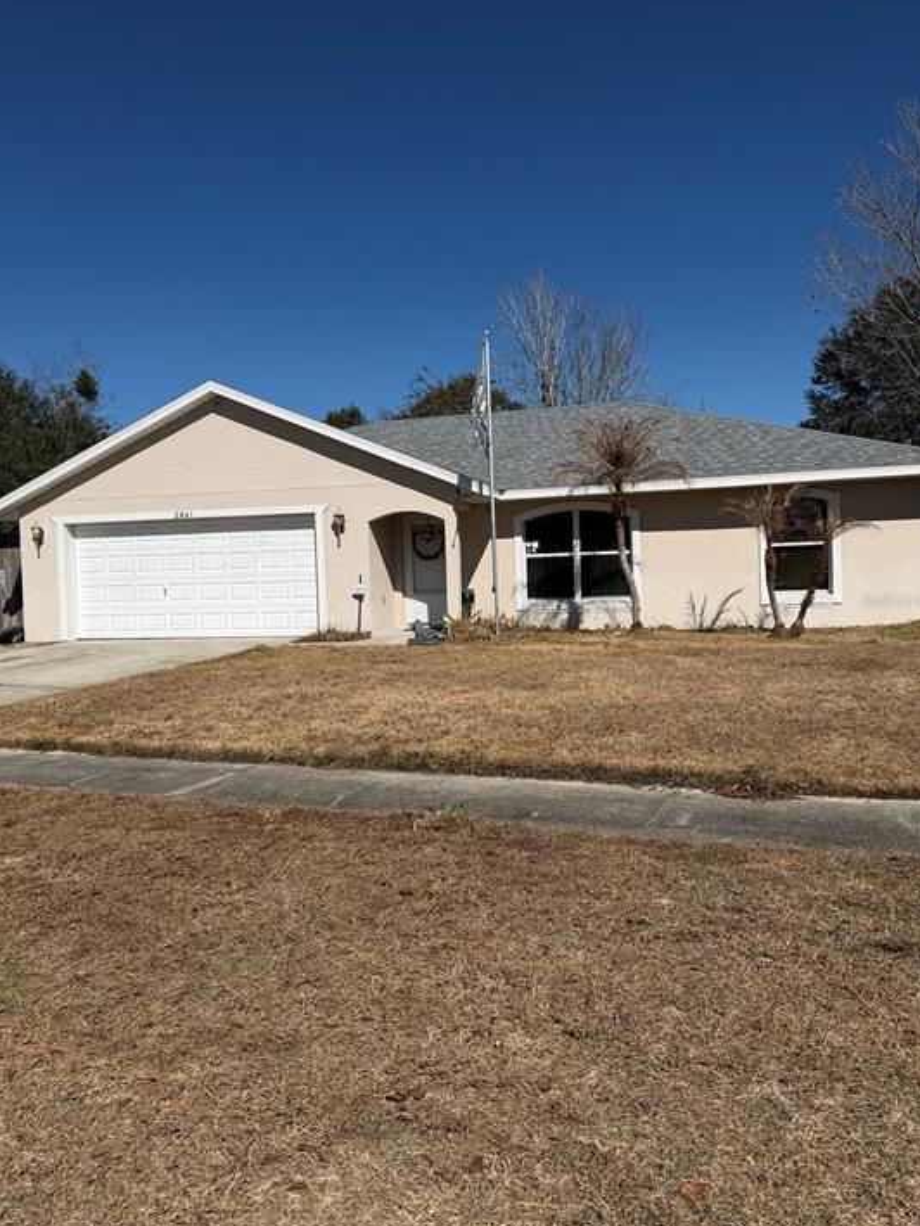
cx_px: 441
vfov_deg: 67.3
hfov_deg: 53.1
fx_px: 921
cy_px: 600
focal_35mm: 26
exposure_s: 1/10309
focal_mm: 6.76
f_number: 1.78
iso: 80
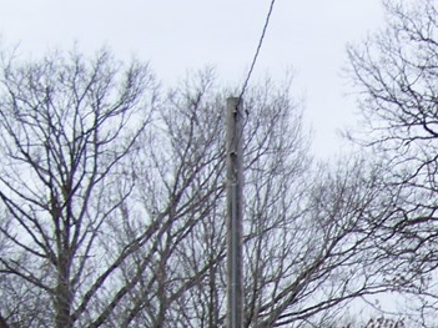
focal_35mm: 111
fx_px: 1404
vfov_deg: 12.8
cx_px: 573
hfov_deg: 16.7
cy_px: 447
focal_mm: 6.3
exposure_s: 1/160
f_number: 2.8
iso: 64
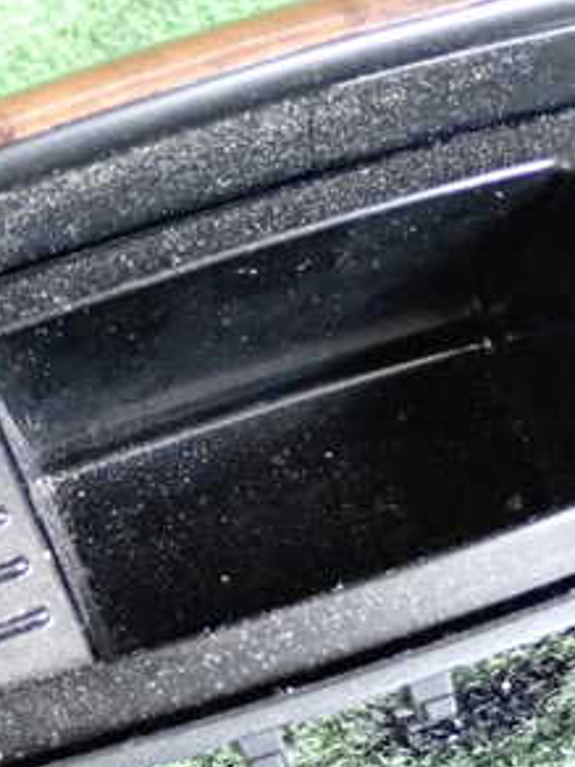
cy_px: 465
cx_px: 186
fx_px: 2458
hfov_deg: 13.3
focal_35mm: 111
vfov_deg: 17.7
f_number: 3.3
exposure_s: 1/125
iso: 2500
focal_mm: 9.65
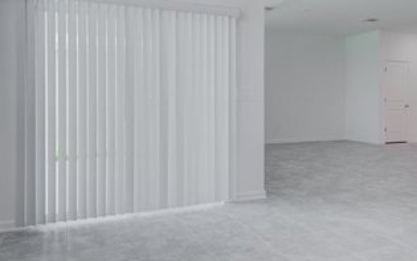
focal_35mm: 31
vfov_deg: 40.4
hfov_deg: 60.9
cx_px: 241
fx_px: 352
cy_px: 101
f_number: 8
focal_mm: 16
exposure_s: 1/50
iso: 400
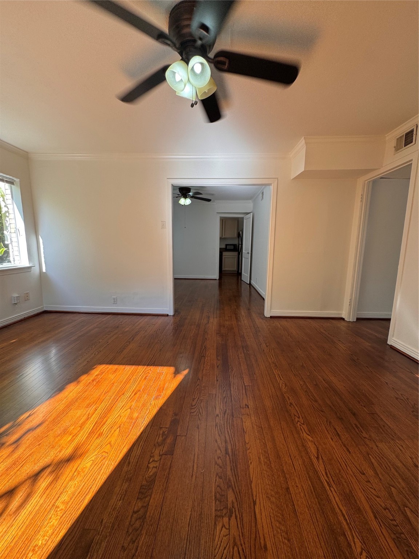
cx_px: 210
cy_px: 280
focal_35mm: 14
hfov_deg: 85.7
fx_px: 226
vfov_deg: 102.1
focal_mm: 2.22
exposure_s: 1/99
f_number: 2.2
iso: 50
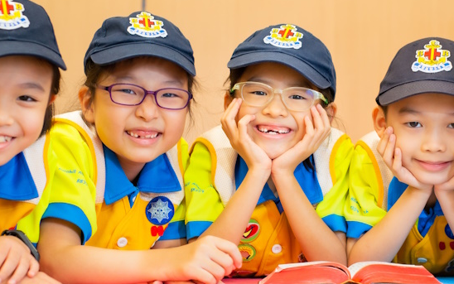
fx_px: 1151
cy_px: 111
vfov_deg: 14.1
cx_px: 304
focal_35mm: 93
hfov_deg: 22.2
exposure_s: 1/125
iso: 500
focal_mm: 50
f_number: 3.2
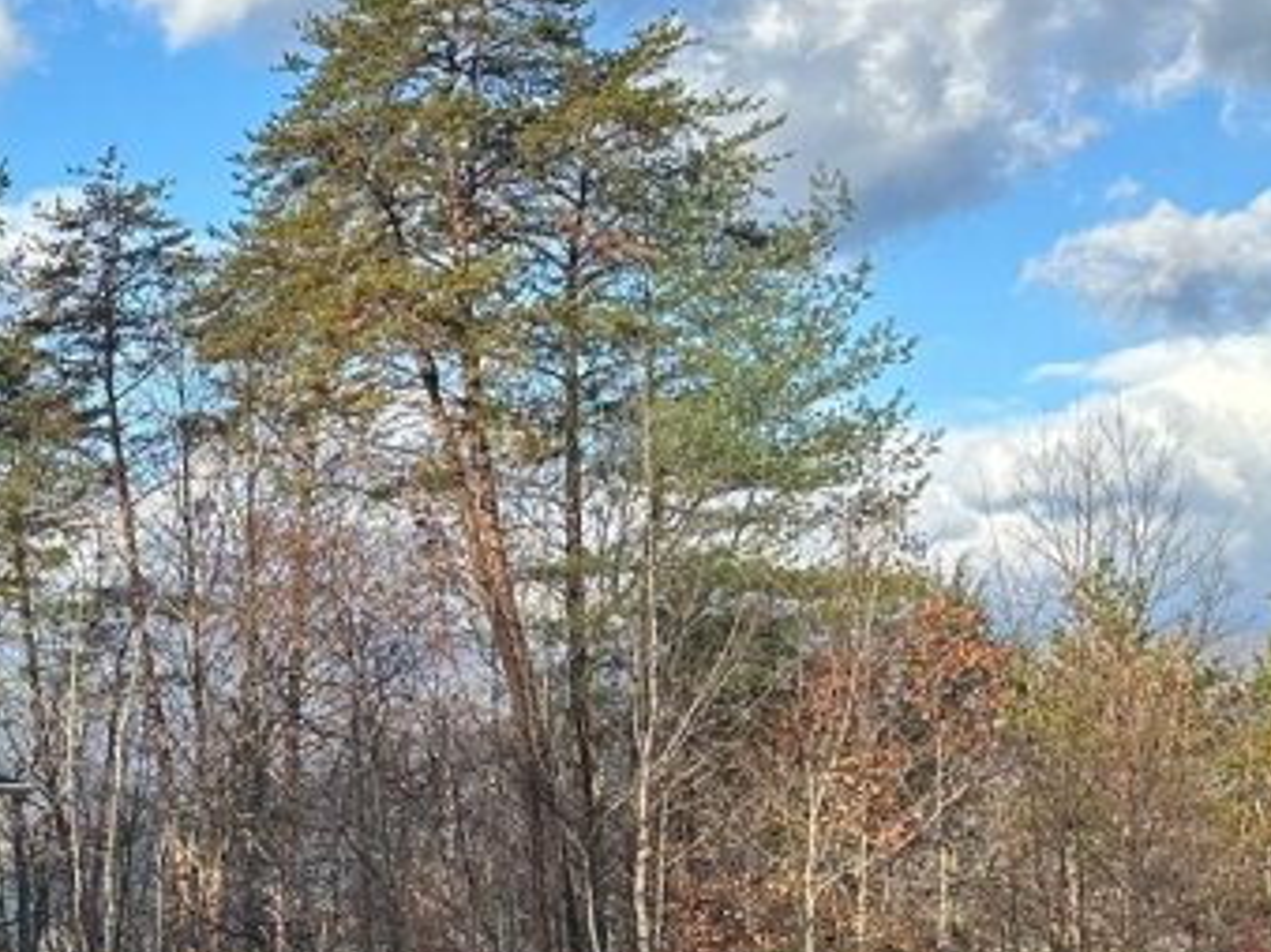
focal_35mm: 85
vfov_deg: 17.3
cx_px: -634
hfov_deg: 19.9
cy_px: 656
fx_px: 3120
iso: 80
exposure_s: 1/2155
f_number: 1.78
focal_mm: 6.86
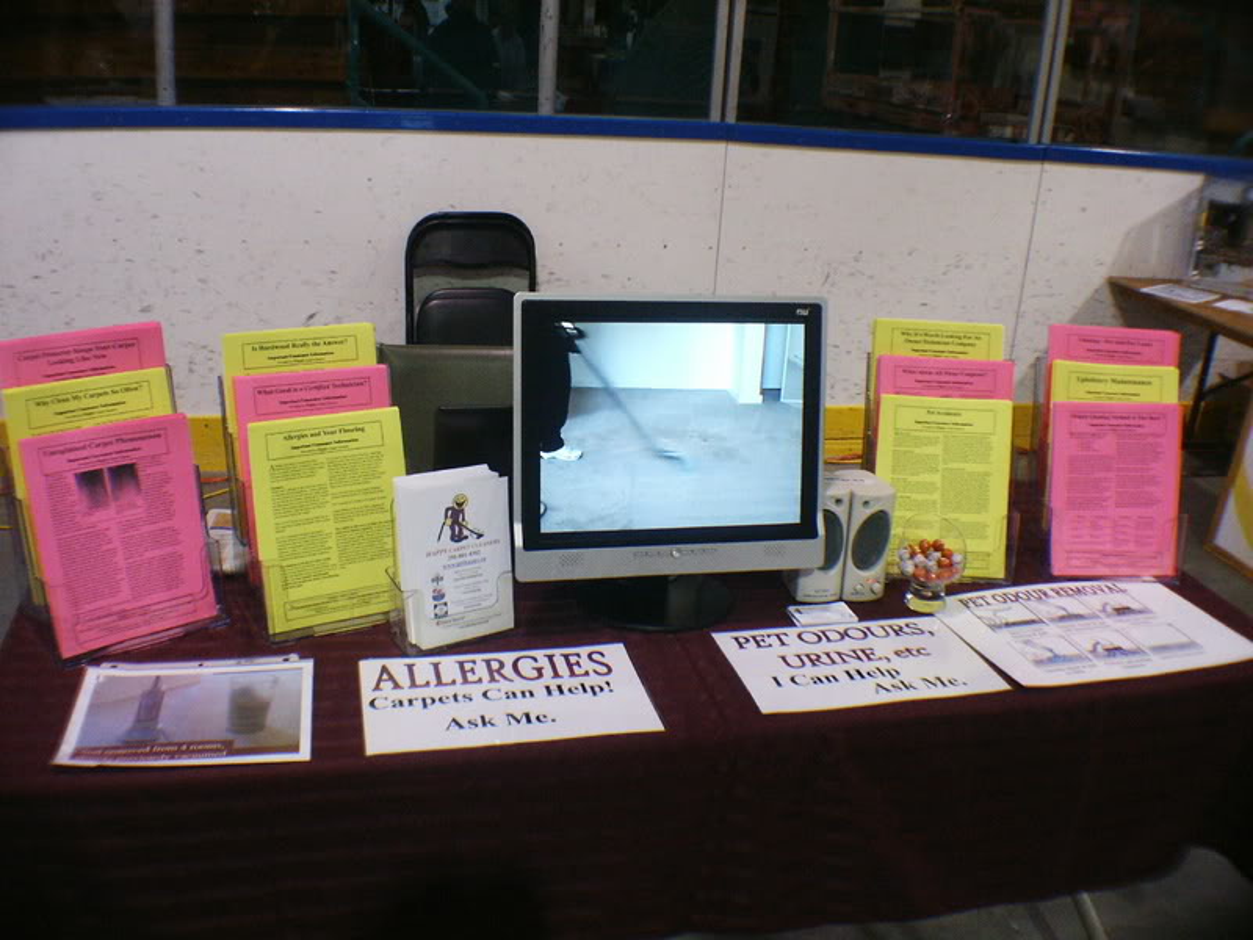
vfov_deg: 23.3
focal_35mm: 63
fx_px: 2280
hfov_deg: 30.7
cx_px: 626
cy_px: 470
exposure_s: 1/30
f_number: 3.6
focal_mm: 13.03
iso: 400
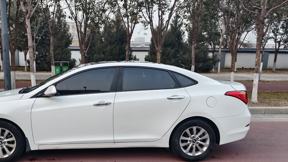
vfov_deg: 35.2
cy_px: 110
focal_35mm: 33
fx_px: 252
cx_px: 105
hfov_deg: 58.6
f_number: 1.57
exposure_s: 1/100
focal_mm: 5.6
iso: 101
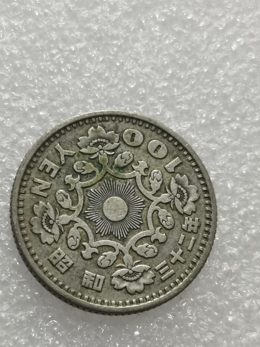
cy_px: 187
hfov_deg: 15.5
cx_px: 103
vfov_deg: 20.6
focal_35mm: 95
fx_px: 951
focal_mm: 5.58
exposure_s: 1/100
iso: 80
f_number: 1.8
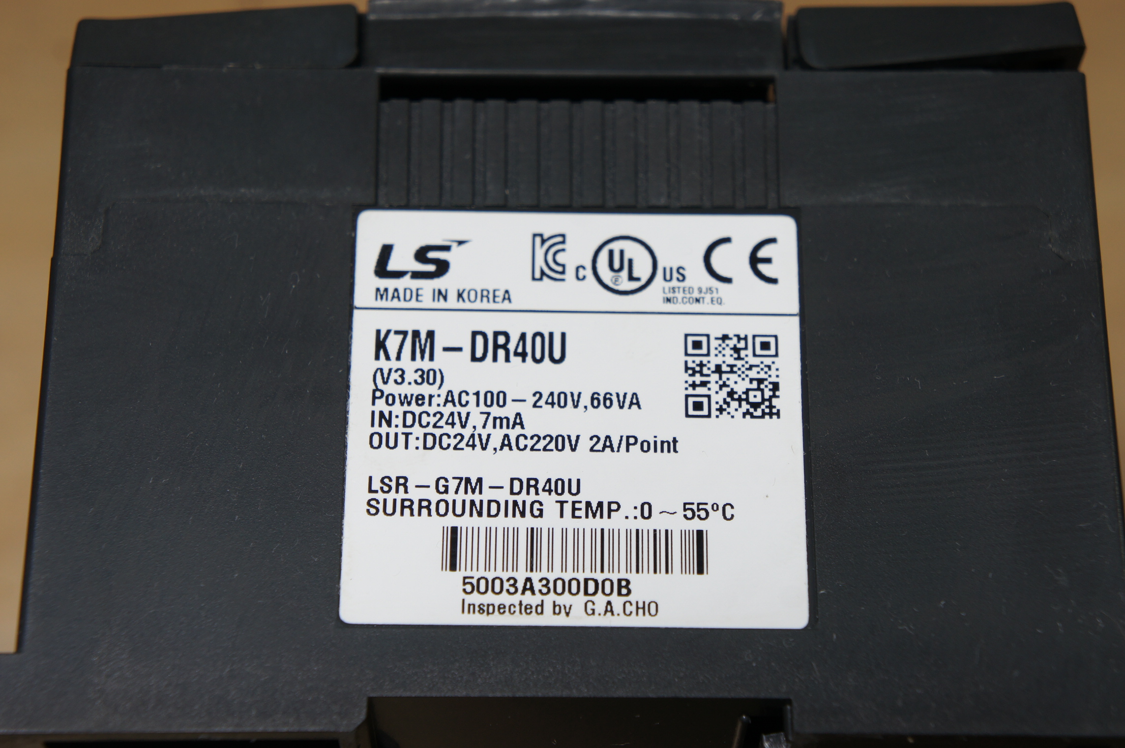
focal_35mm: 82
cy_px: 374
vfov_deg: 16.5
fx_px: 2575
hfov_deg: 24.6
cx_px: 562
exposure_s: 1/160
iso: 200
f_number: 6.3
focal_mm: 55
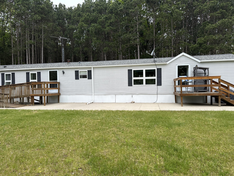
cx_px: 117
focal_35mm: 24
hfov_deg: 71.6
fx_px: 162
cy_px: 88
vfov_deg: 56.8
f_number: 1.78
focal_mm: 6.86
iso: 80
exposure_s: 1/797
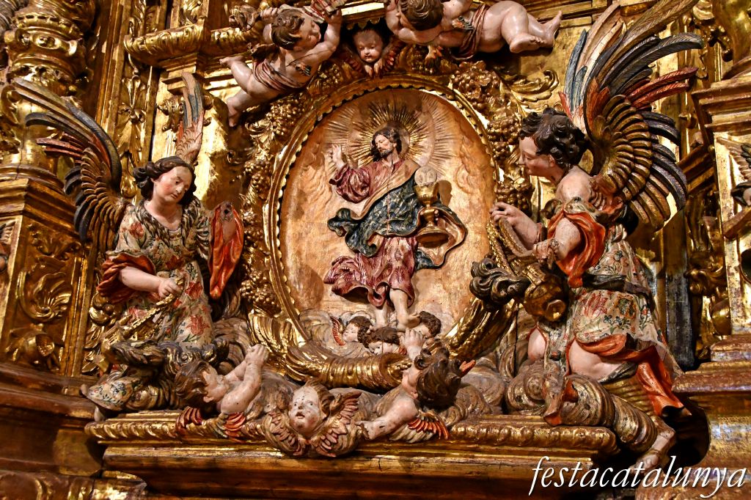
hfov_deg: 46.4
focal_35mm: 42
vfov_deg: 31.9
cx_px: 376
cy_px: 250
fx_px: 876
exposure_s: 1/125
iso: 6400
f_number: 5.6
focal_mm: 28
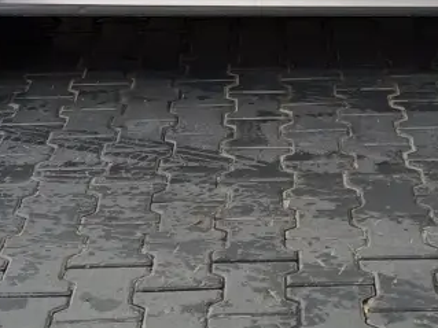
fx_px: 1429
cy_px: -119
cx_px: 292
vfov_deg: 12.6
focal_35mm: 113
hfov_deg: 17.4
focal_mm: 4.65
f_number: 1.8
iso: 50
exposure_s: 1/50
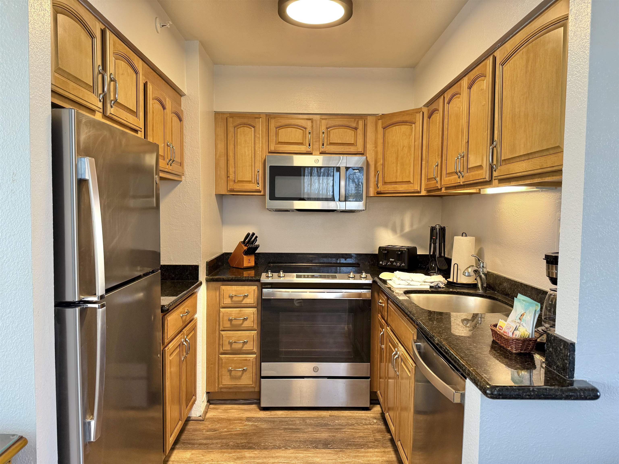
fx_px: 429
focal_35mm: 24
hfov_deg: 71.6
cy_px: 232
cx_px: 310
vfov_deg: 56.8
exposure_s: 1/60
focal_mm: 6.76
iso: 160
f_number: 1.78
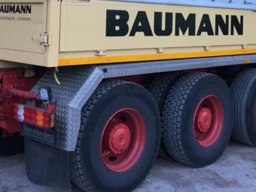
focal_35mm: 62
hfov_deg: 31.1
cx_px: 148
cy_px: 15
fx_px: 459
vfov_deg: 23.0
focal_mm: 4.15
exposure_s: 1/17
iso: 50
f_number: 2.2
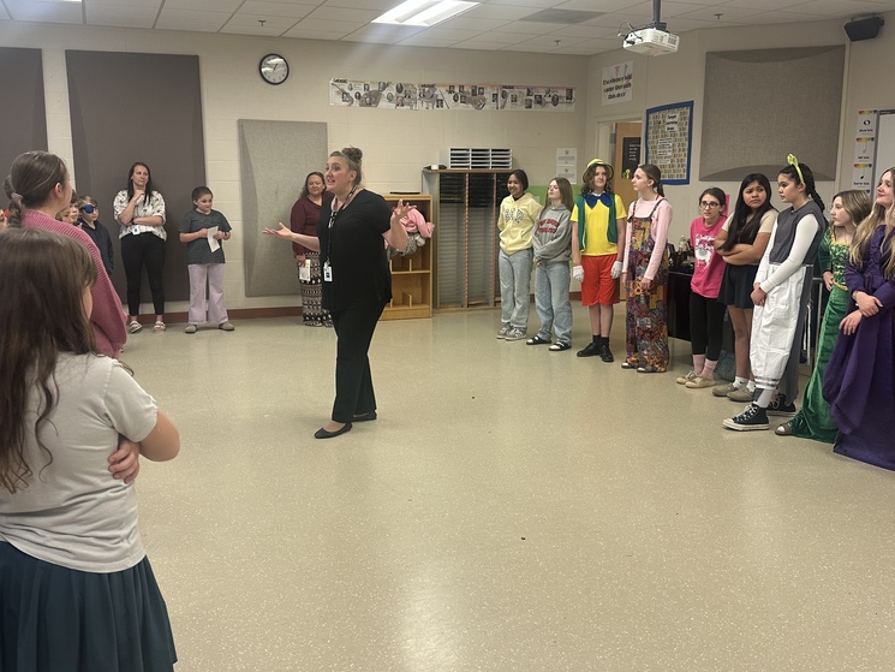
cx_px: 446
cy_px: 311
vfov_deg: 42.9
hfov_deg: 55.3
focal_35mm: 33
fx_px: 853
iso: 125
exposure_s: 1/60
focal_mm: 6.86
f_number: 1.78
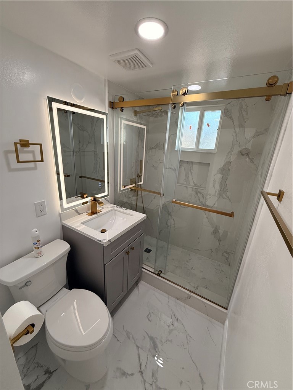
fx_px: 158
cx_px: 146
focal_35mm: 14
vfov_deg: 102.1
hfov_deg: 85.7
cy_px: 195
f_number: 2.2
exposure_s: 1/99
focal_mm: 2.22
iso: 100
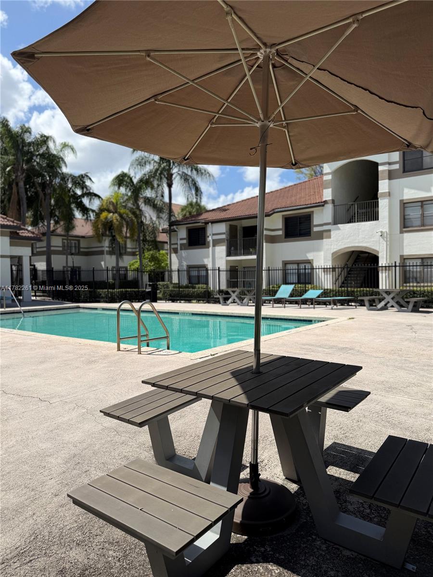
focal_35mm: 24
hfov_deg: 56.8
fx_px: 400
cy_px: 288
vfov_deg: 71.6
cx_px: 216
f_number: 1.78
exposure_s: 1/6173
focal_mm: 6.76
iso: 80
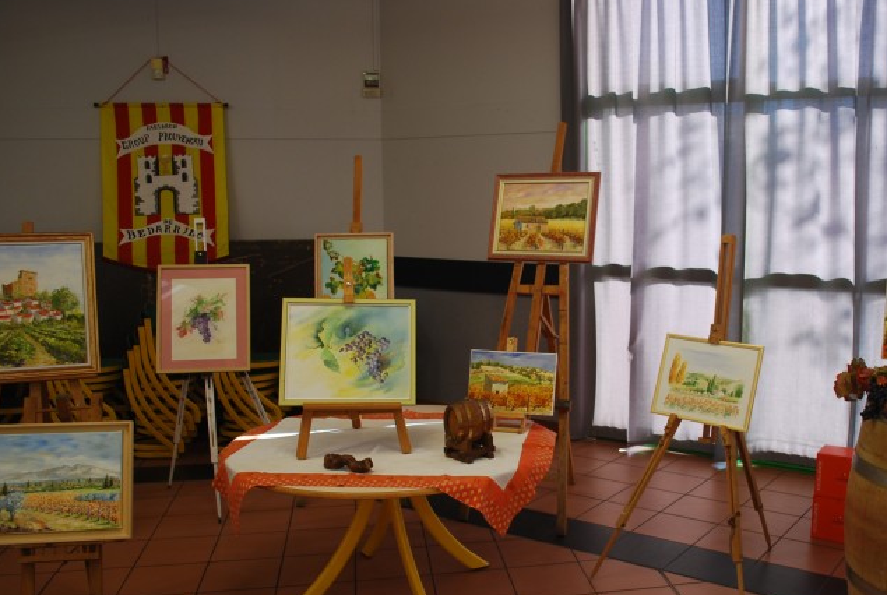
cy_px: 340
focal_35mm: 34
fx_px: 839
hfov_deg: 55.1
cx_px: 553
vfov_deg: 39.0
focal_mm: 18
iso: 200
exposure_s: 1/50
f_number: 3.5
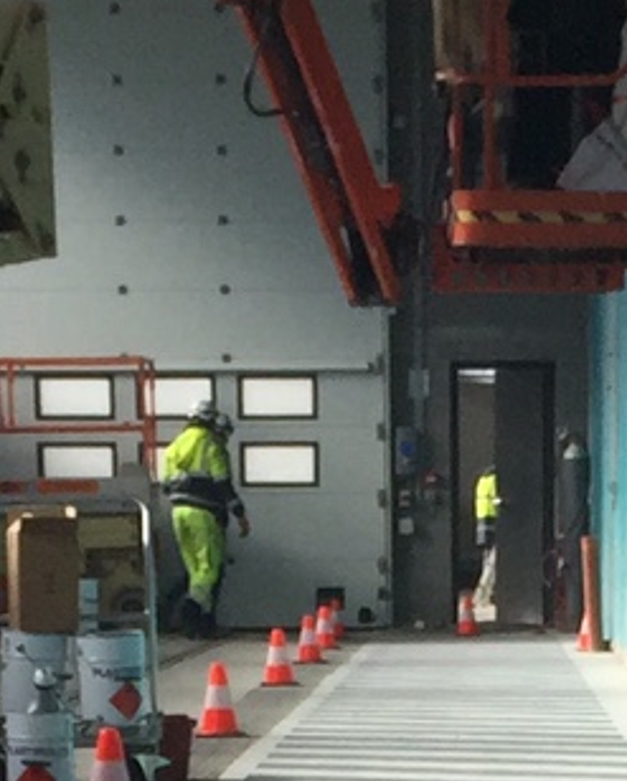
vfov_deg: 9.2
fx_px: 4354
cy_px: 1849
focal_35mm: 188
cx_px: 388
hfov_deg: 8.2
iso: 32
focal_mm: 4.15
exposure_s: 1/760
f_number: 2.2
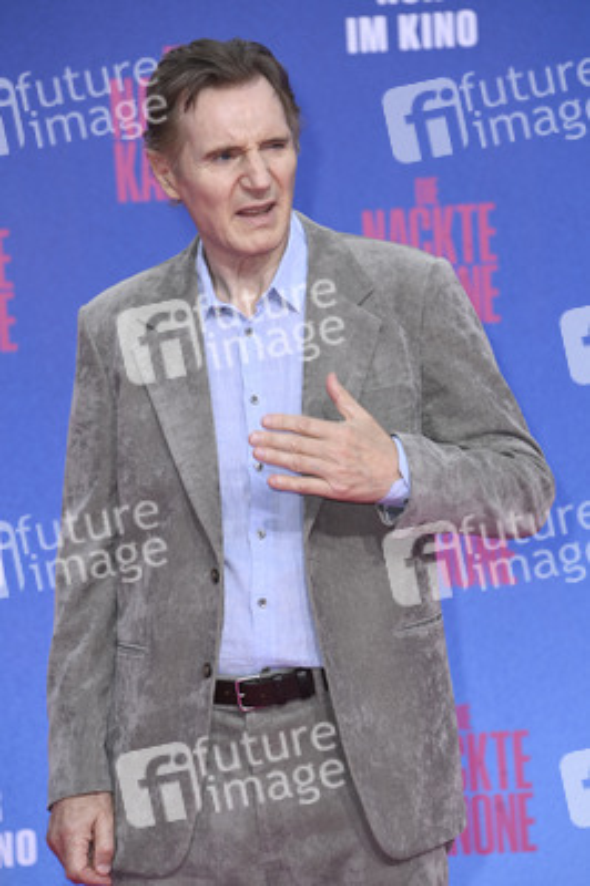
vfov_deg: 11.4
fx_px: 4432
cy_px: 443
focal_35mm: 180
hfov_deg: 7.6
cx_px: 295
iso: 250
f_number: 6.3
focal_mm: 180
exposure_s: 1/250
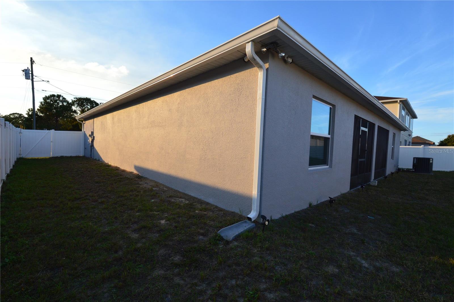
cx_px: 227
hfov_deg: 100.5
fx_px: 189
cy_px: 151
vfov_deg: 77.2
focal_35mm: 15
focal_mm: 10
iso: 400
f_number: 10
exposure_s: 1/250
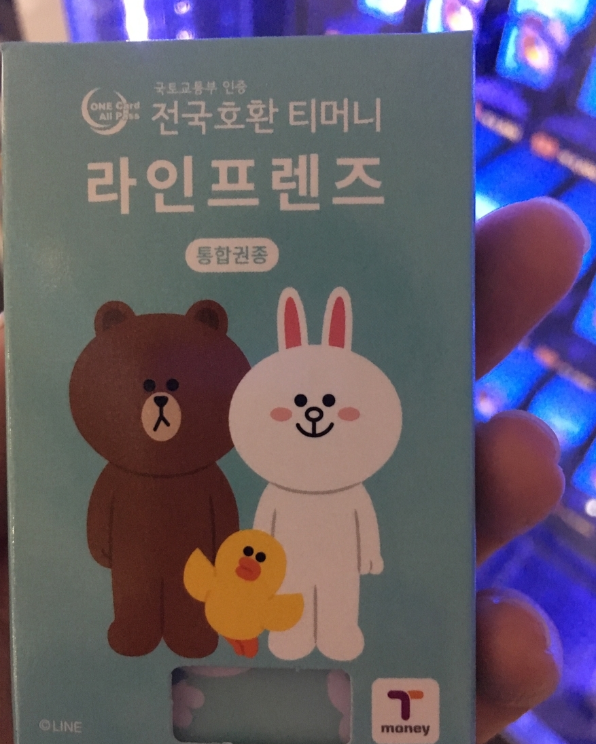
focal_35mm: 31
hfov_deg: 47.1
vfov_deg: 57.1
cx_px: 292
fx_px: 683
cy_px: 394
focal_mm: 4.15
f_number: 2.2
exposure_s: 1/15
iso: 320
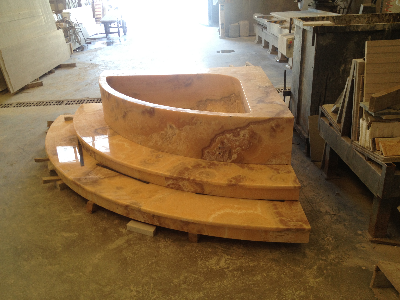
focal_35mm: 35
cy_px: 150
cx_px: 200
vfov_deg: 40.7
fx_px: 404
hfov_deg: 52.6
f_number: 2.4
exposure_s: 1/40
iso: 50
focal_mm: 4.28
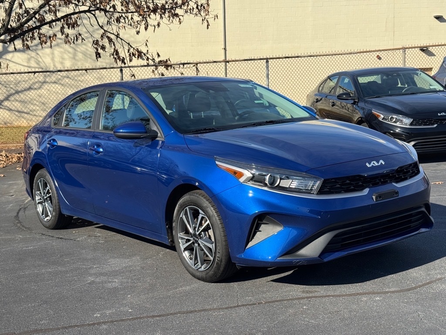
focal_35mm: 48
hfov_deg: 39.7
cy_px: 168
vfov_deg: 30.3
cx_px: 223
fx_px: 618
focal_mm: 6.76
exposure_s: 1/2833
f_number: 1.78
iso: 64
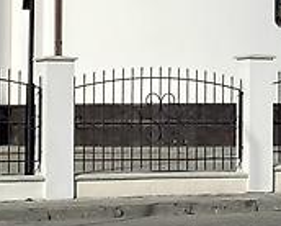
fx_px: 1474
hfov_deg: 10.5
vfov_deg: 8.1
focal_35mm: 177
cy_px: -310
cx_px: 420
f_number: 1.8
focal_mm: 4.25
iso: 32
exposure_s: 1/5025
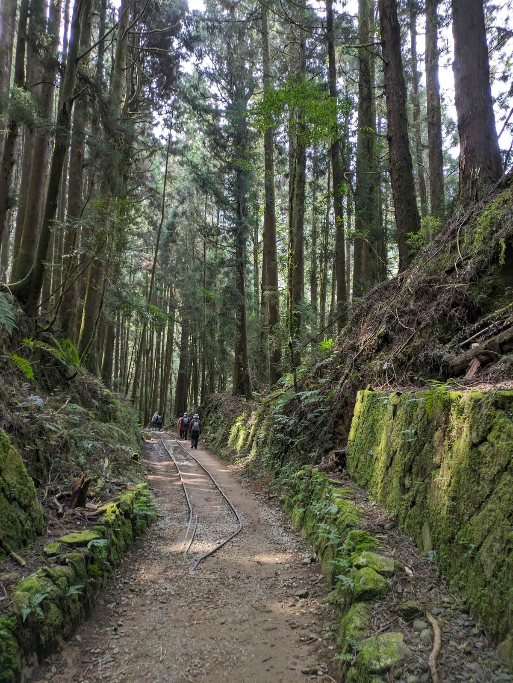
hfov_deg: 54.9
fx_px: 494
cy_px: 342
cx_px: 256
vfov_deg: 69.4
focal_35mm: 25
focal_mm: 5.43
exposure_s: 1/120
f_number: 1.89
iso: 135
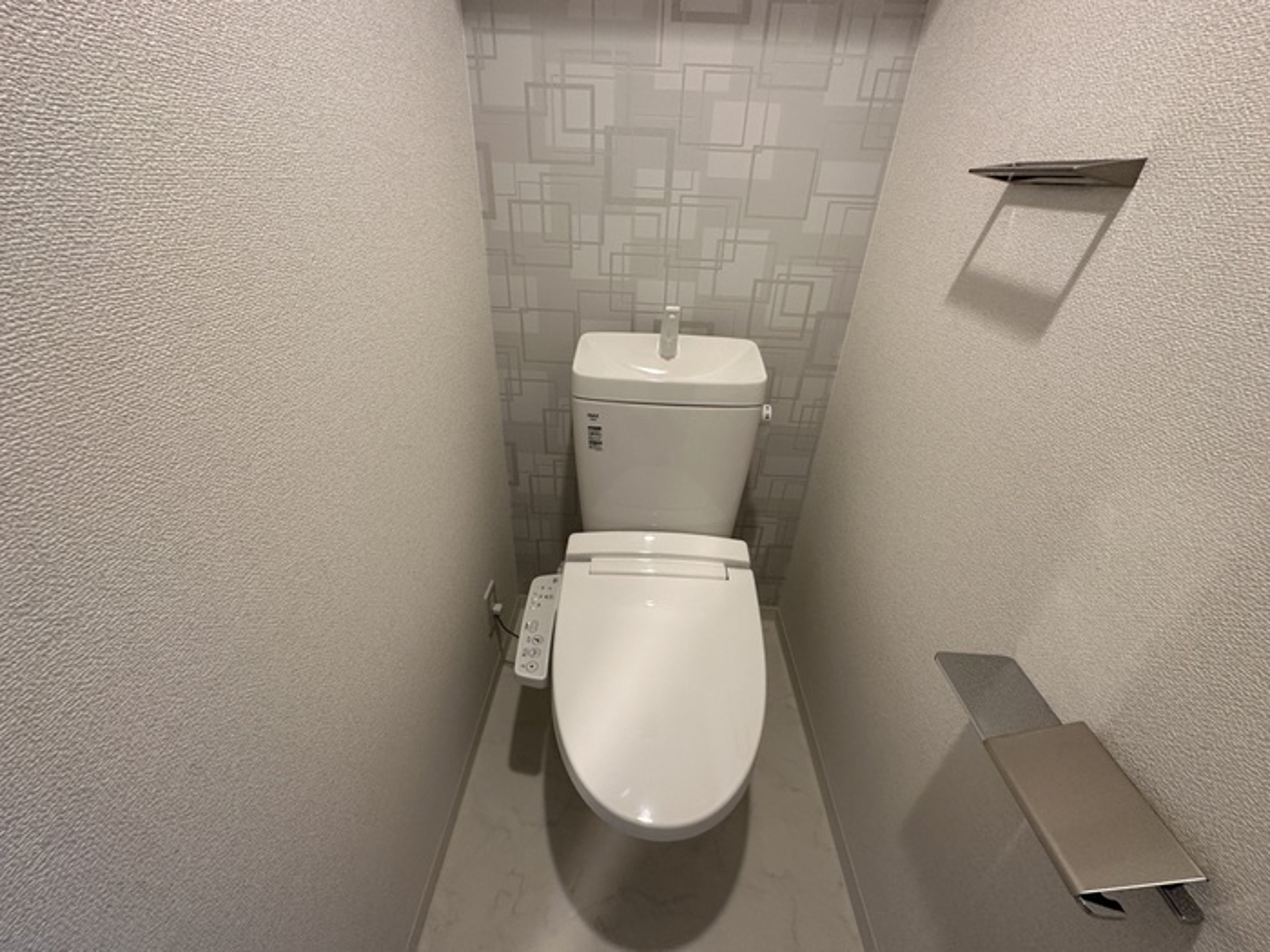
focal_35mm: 14
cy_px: 476
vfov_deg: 85.7
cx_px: 635
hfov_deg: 102.1
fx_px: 514
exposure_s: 1/120
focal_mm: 2.22
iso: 200
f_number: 2.2
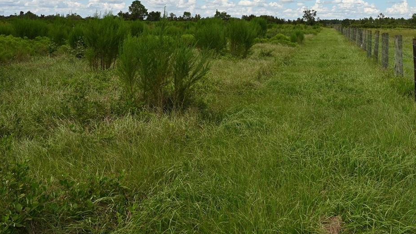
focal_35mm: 48
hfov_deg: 42.7
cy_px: 22
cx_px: 255
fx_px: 528
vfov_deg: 24.3
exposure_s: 1/400
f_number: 8
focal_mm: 26.5
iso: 100
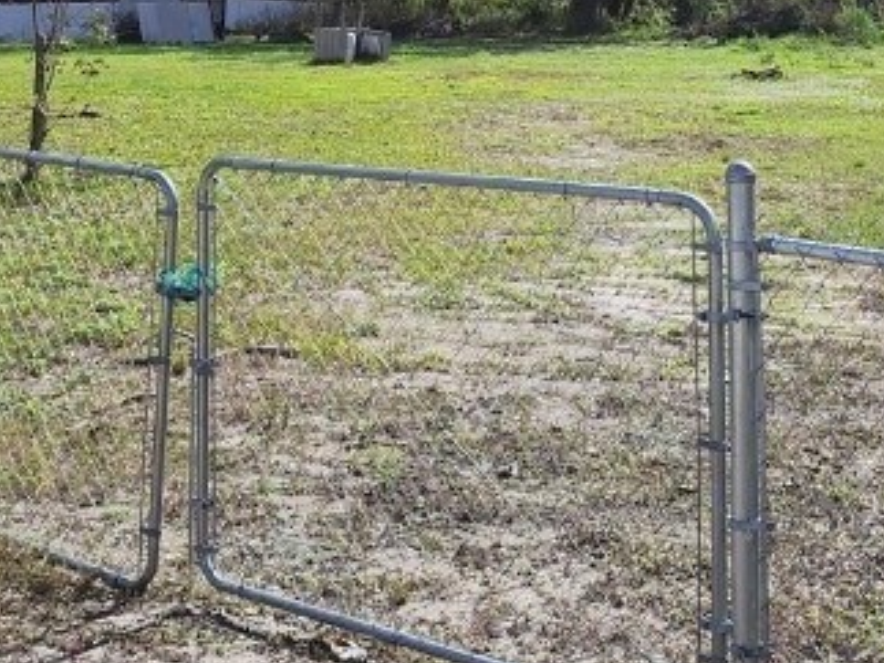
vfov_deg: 19.2
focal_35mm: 73
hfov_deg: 26.6
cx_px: 520
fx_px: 1864
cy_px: -93
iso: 12
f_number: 1.8
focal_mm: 6.4
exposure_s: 1/1232
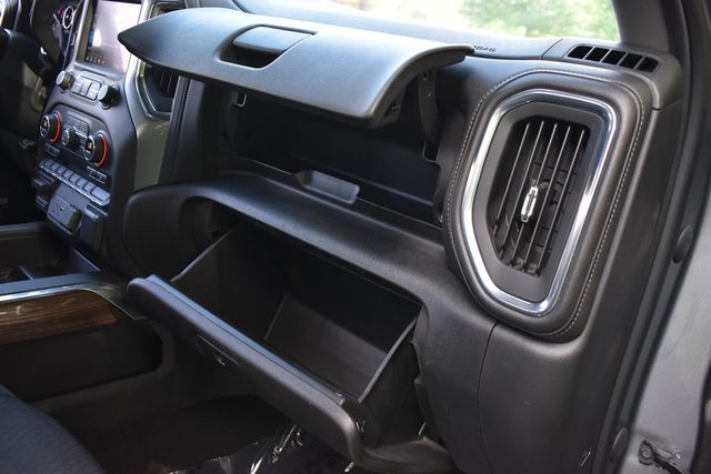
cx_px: 356
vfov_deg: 41.7
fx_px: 622
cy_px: 237
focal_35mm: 32
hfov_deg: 59.5
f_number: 3.8
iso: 800
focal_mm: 21
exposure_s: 1/125
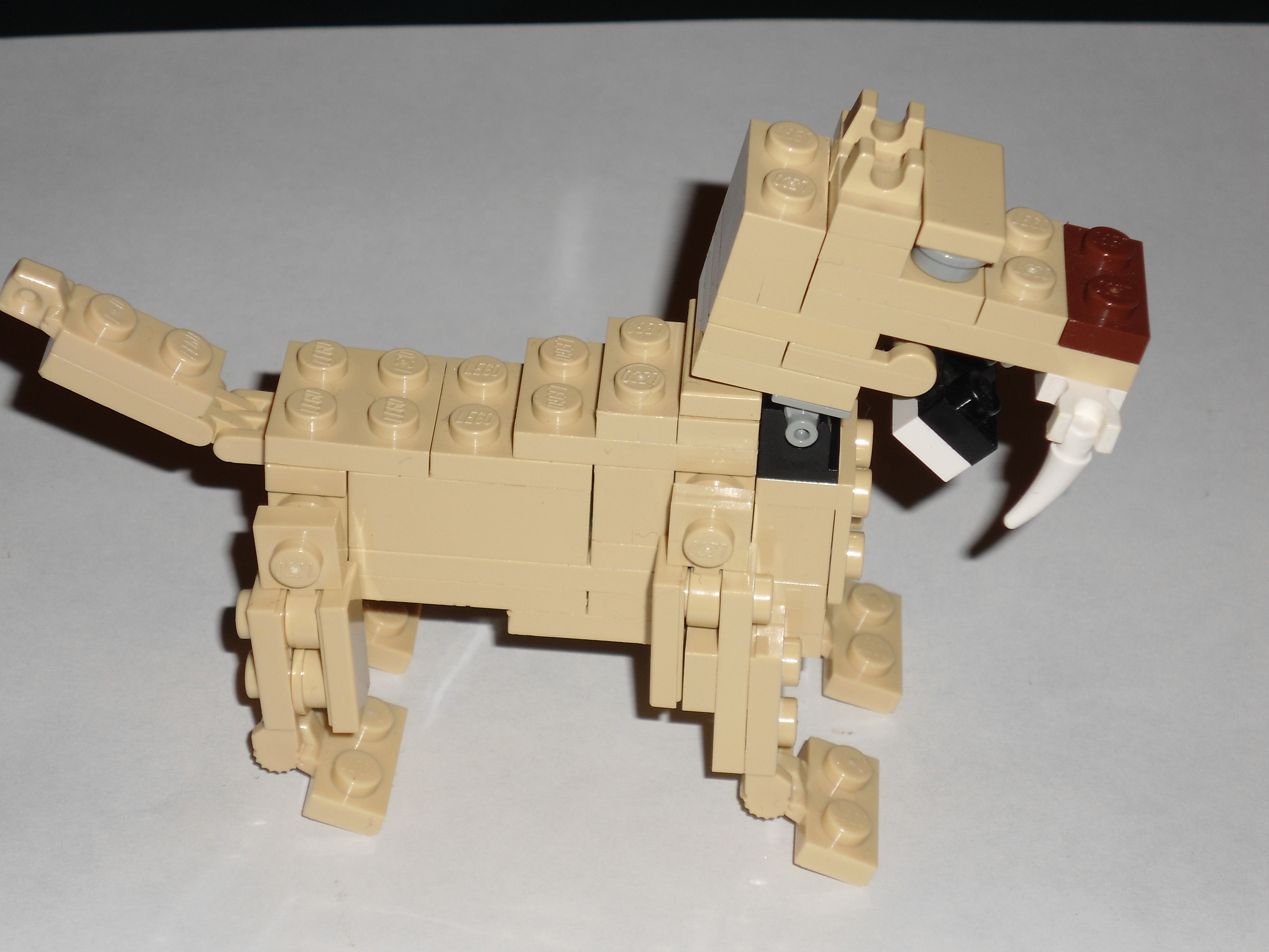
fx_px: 3849
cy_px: 476
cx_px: 634
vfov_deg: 14.1
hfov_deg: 18.7
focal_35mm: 105
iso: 80
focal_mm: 18.8
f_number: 5.9
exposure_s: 1/60
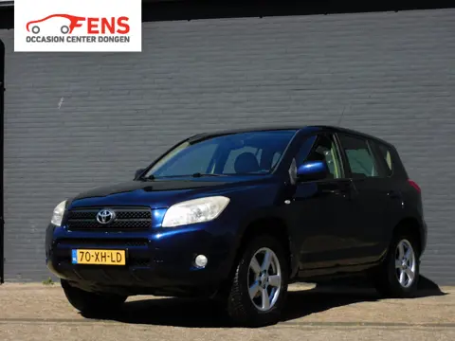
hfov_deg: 27.8
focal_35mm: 70
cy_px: 170
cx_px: 228
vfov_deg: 21.0
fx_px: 920
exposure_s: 1/1000
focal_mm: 12.5
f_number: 4.5
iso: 125
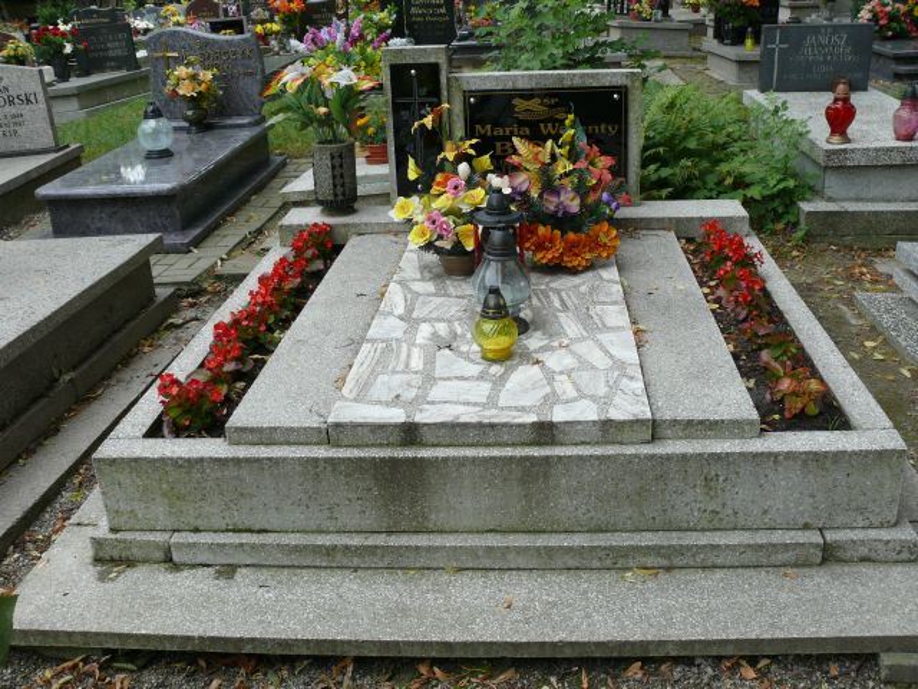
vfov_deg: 40.7
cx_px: 459
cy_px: 344
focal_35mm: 35
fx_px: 928
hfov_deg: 52.6
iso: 100
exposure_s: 1/200
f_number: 4
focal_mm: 7.4
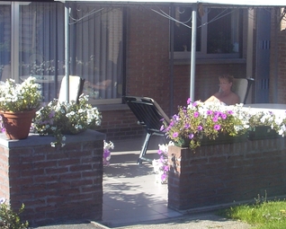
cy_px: 88
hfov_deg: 20.8
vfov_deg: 16.7
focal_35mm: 92
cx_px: 149
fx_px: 779
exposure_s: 1/180
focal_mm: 7.6
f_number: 4
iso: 70
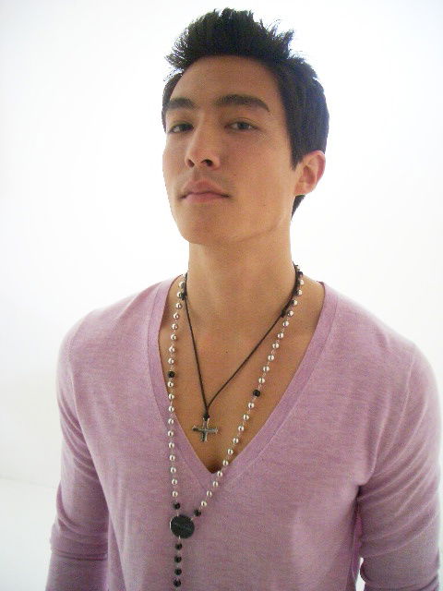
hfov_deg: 40.7
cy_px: 296
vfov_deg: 52.6
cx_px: 222
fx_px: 597
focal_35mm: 35
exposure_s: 1/100
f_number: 2.6
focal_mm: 5.8
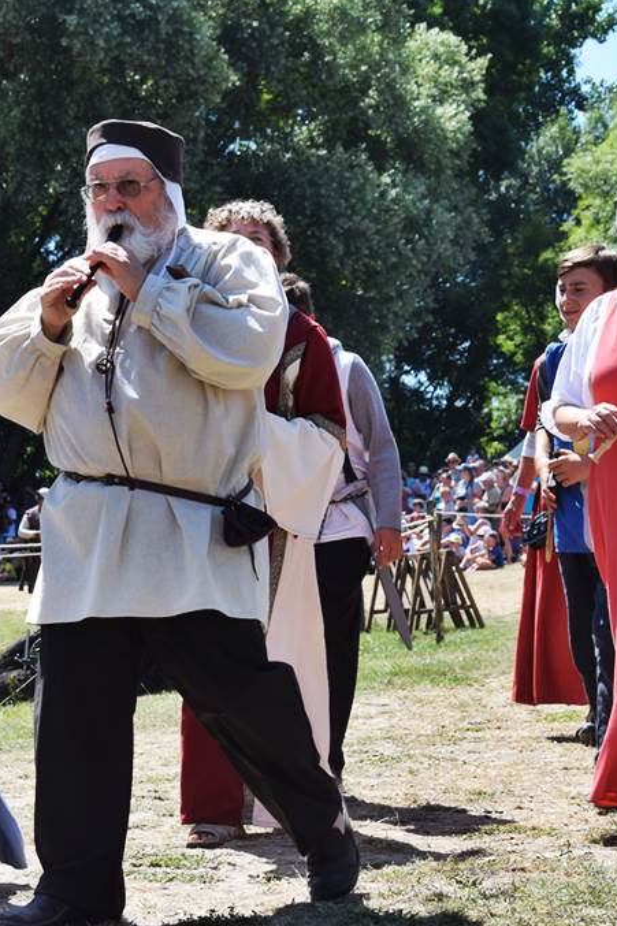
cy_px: 462
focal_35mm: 125
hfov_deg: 10.9
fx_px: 3209
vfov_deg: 16.4
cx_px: 86
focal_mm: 55
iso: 200
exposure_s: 1/320
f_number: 9
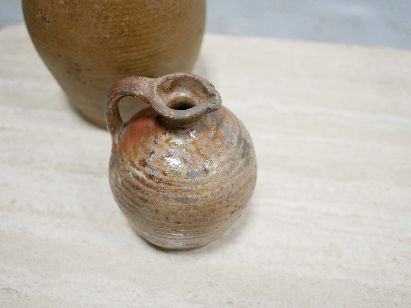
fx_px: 475
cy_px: 154
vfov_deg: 36.0
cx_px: 206
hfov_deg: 46.8
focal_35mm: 40
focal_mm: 20
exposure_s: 1/60
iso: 320
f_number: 1.7
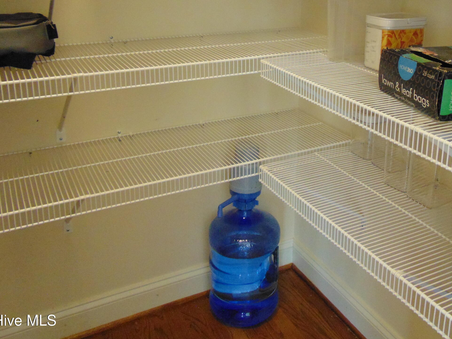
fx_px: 509
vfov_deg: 35.9
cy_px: 80
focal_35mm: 39
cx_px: 296
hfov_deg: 47.2
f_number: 3
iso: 400
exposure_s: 1/25
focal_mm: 4.5
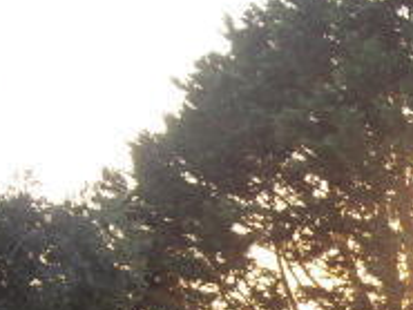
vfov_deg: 8.9
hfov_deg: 11.5
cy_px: 404
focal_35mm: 164
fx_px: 1958
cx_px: 650
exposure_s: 1/100
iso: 100
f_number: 2.8
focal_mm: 7.9
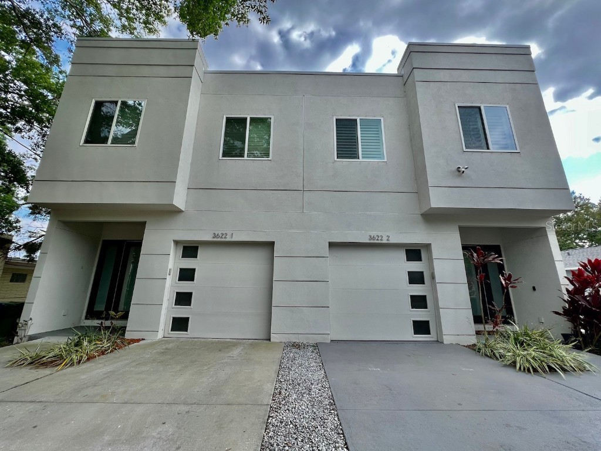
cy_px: 226
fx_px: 226
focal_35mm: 13
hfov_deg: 106.2
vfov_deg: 89.9
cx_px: 300
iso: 32
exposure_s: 1/506
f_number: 1.8
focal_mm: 1.57
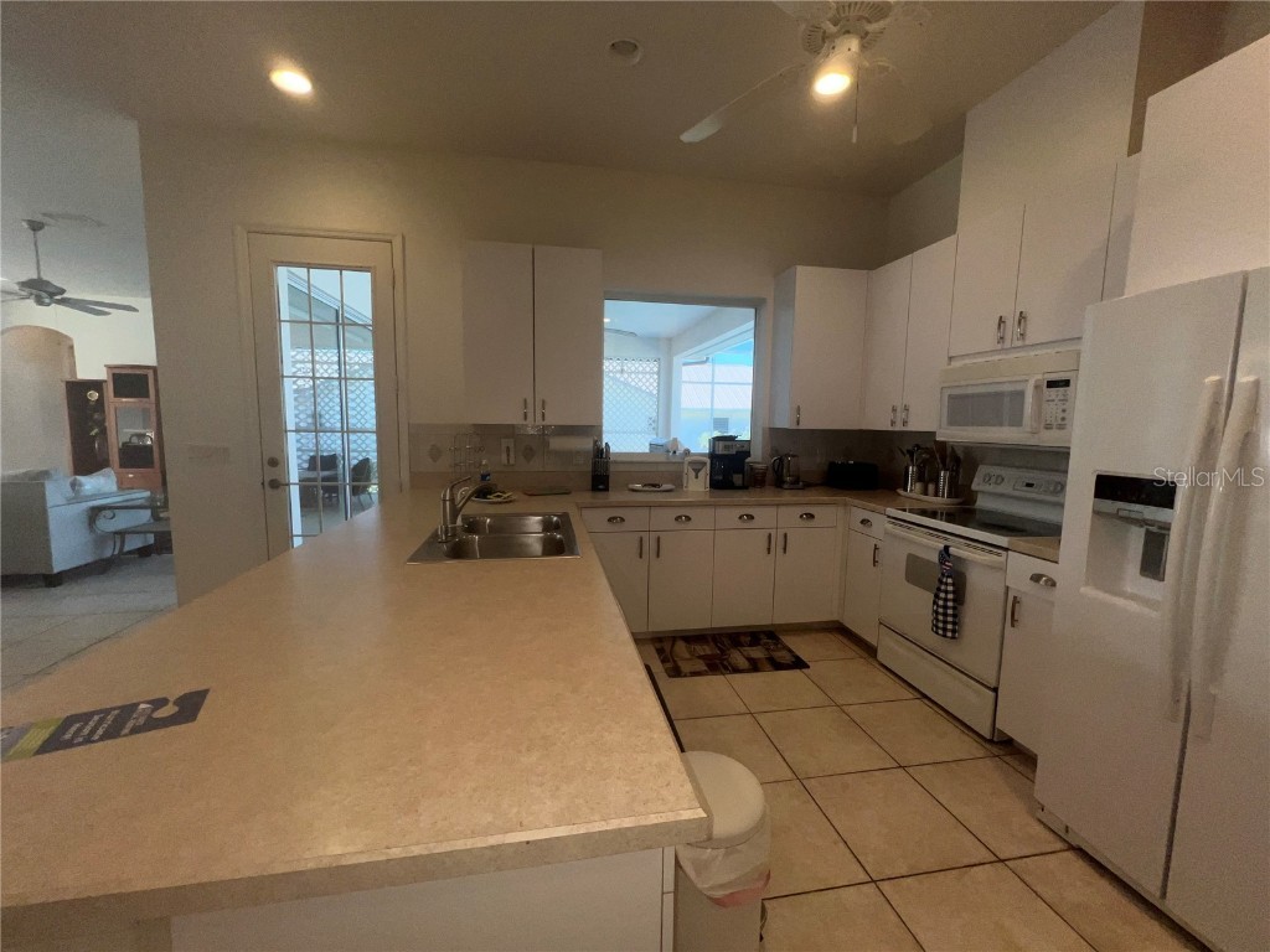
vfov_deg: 89.9
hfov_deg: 106.2
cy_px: 476
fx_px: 477
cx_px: 635
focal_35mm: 13
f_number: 1.8
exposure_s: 1/138
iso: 25
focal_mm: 1.57
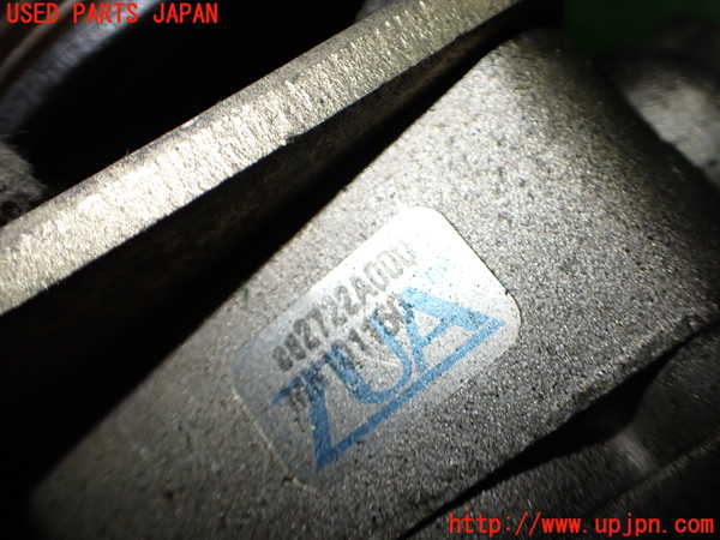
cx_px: 360
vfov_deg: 46.8
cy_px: 270
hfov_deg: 60.0
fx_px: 624
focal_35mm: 30
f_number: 2.3
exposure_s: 1/125
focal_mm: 5.4
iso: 200
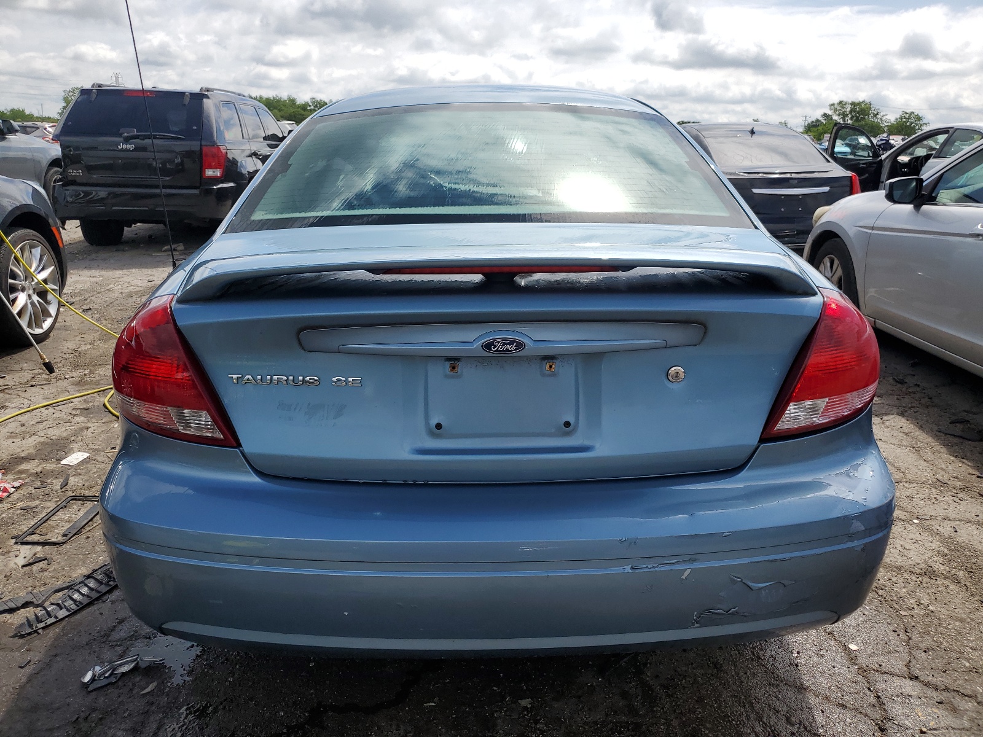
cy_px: 368
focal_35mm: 26
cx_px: 492
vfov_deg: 53.1
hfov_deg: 67.3
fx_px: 738
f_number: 1.5
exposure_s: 1/3333
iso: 50
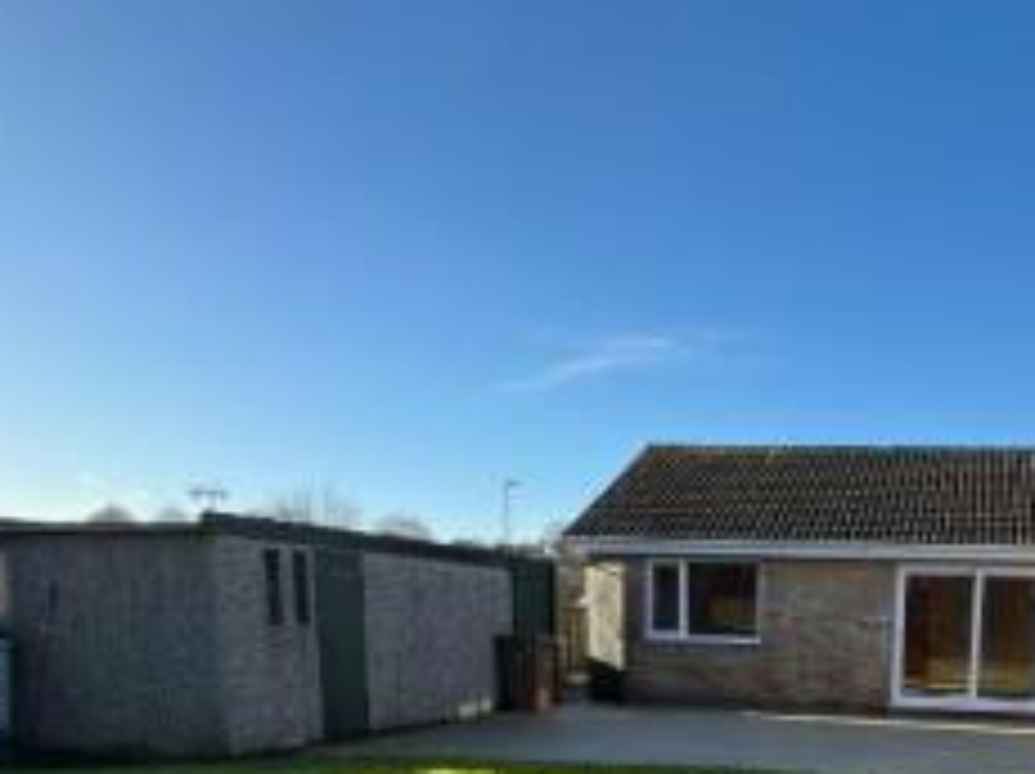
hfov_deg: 52.2
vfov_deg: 37.4
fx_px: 986
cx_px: 812
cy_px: 808
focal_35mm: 33
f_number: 1.8
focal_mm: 1.57
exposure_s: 1/394
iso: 32
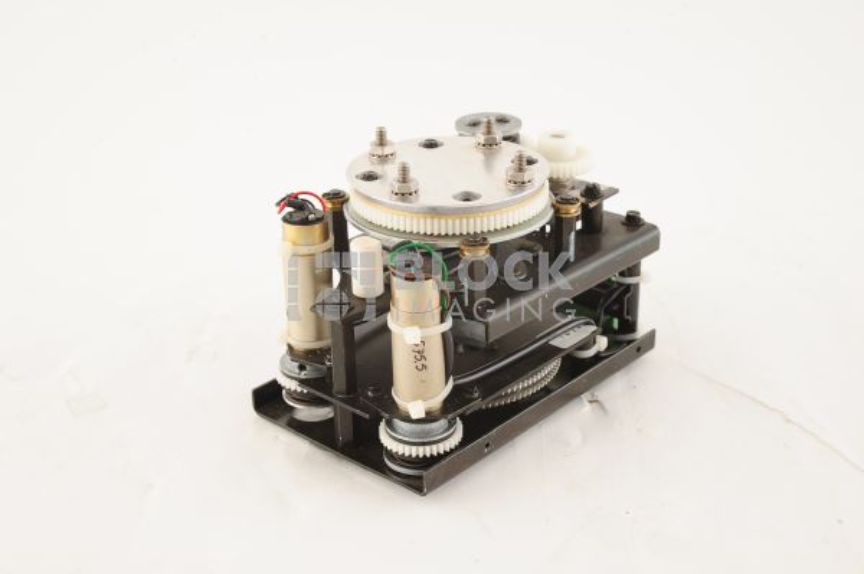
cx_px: 432
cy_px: 287
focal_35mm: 50
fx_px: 1199
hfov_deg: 39.6
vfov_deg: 26.9
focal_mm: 50
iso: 1600
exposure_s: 1/200
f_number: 11
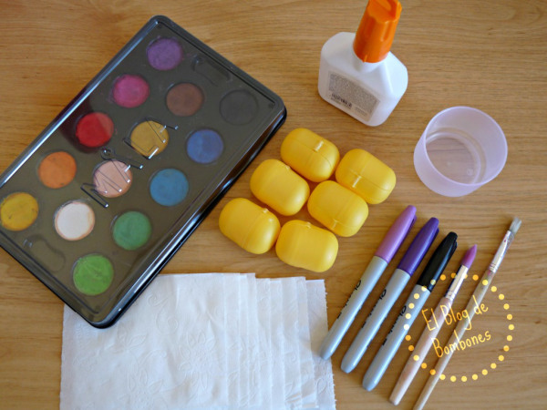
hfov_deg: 55.4
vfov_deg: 42.9
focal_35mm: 33
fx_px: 521
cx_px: 274
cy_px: 205
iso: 100
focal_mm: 5.9
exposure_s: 1/40
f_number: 3
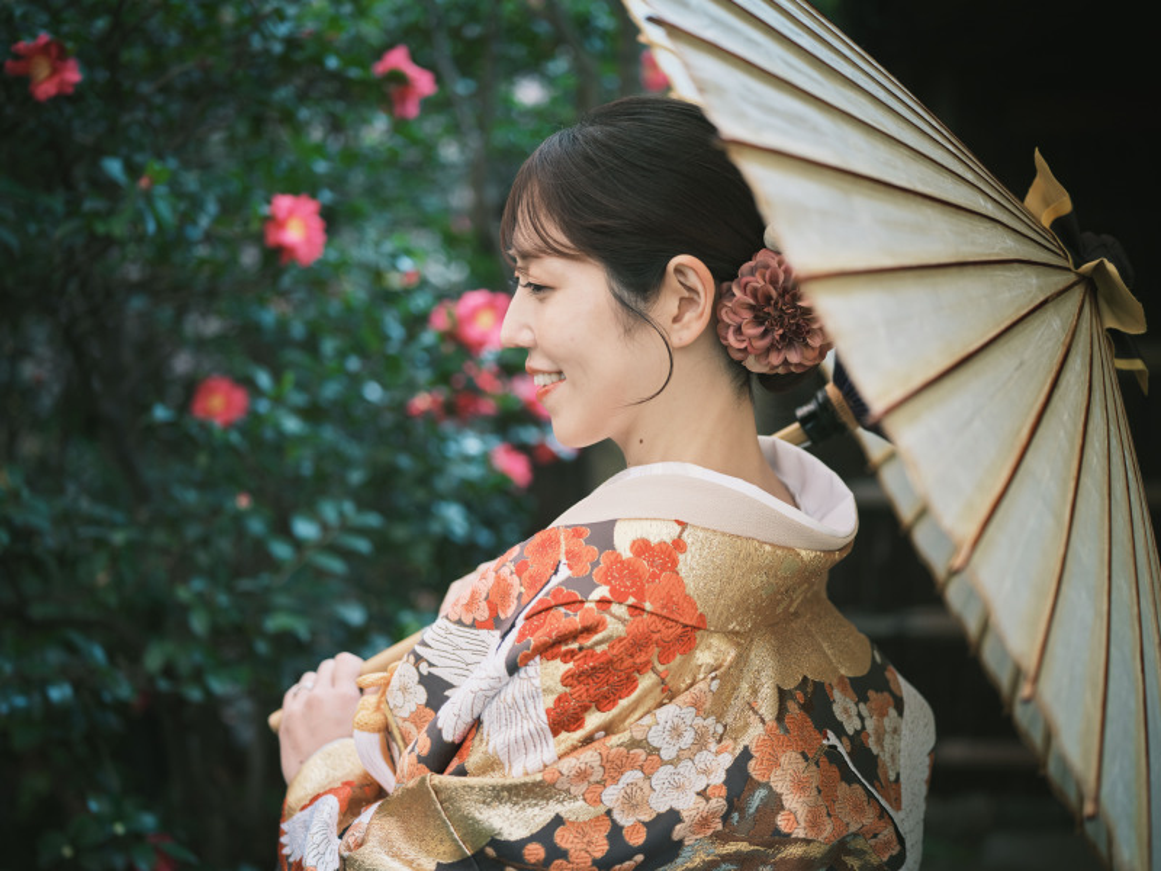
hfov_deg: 38.2
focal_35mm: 50
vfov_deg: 29.1
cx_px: 580
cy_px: 436
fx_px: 1677
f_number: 2.8
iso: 640
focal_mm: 63
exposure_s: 1/80
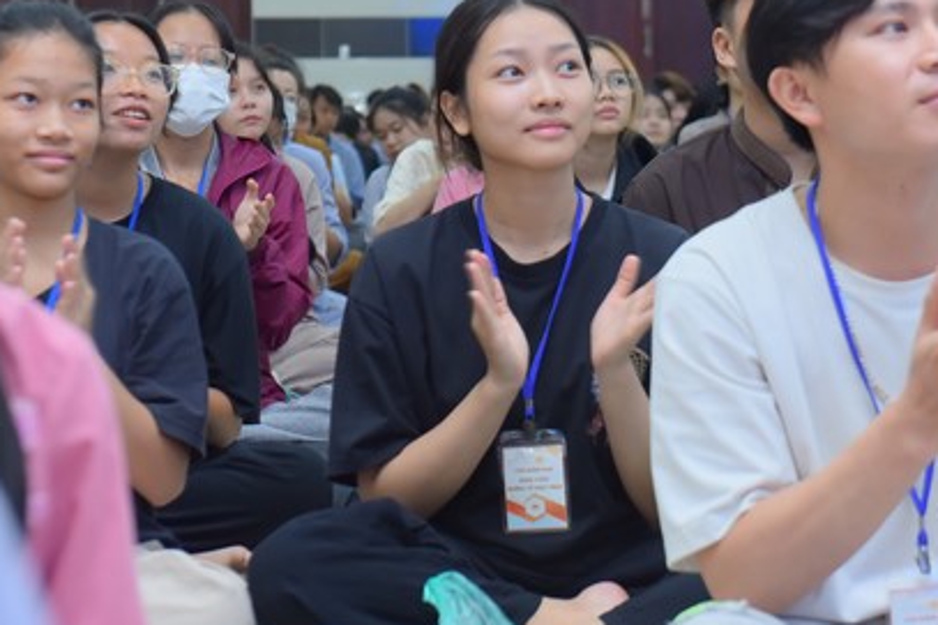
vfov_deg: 13.8
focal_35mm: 99
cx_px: 472
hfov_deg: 20.6
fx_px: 2578
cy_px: 227
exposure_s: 1/80
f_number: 4
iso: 1000
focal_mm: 62
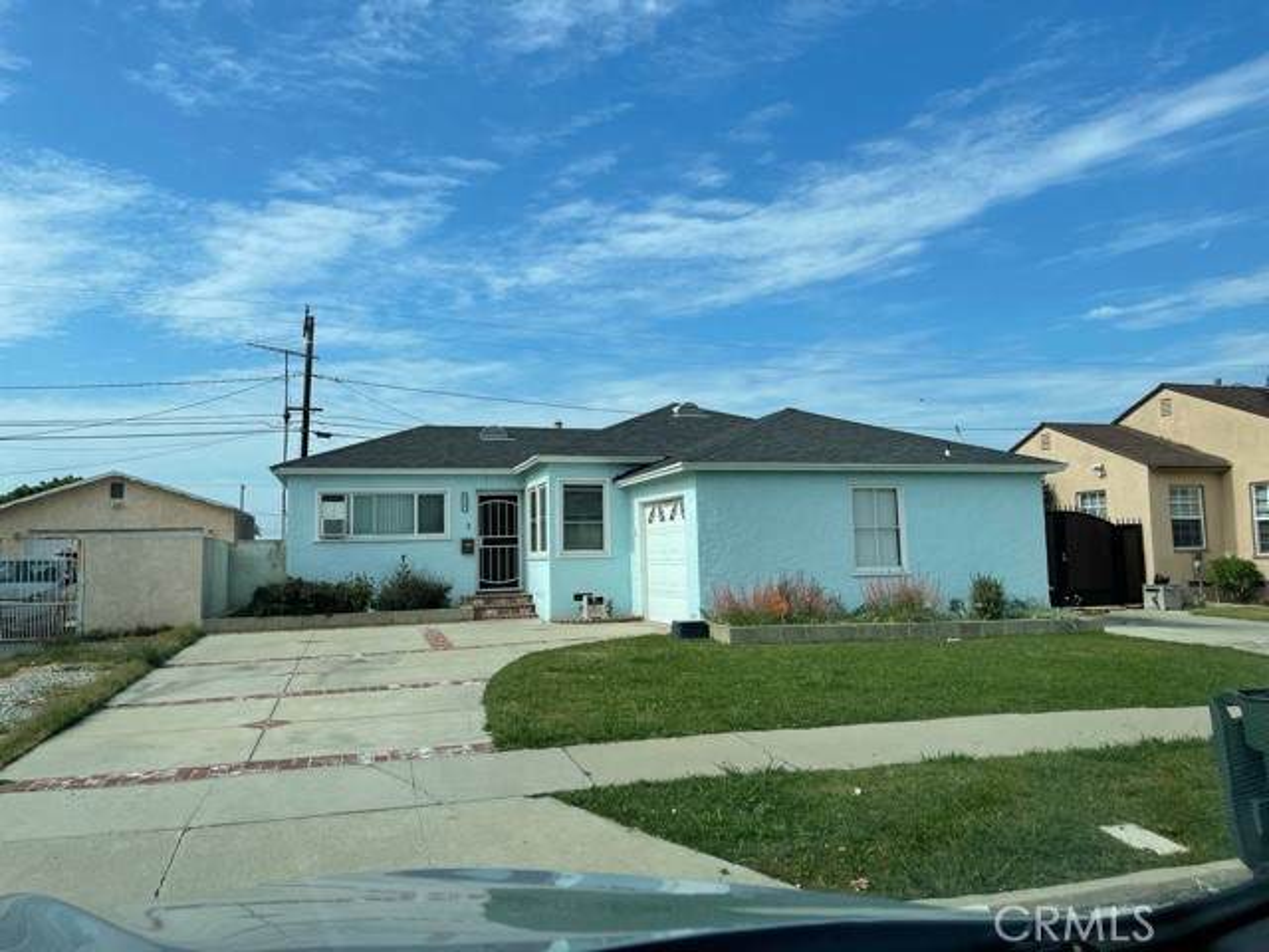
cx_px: 634
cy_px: 476
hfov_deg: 67.3
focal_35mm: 26
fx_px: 953
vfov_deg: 53.1
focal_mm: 5.1
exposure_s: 1/3788
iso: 32
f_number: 1.6
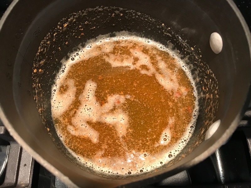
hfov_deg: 63.4
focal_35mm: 28
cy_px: 94
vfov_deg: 49.7
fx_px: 203
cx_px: 126
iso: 64
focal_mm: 3.99
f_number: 1.8
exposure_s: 1/15
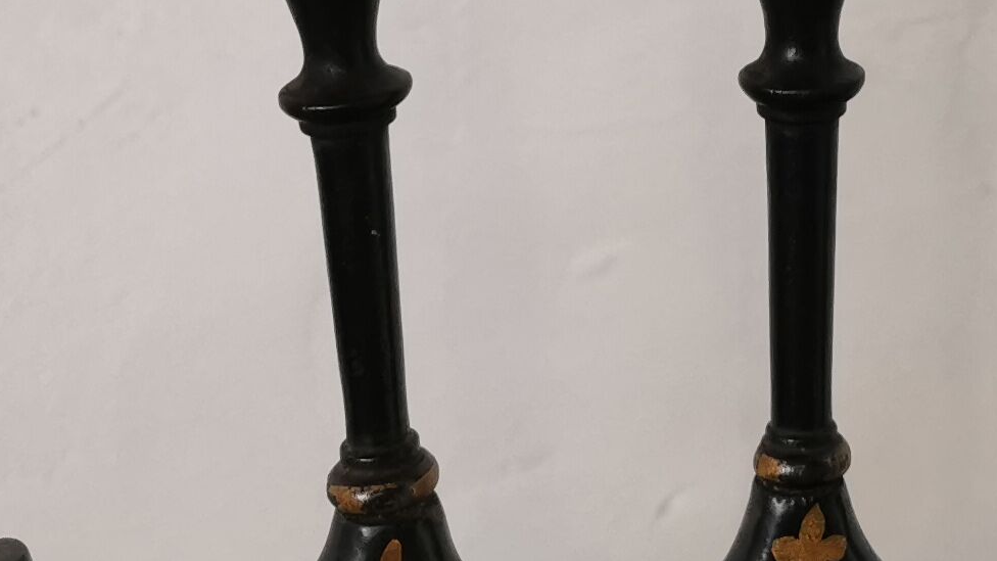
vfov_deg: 10.3
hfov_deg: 19.0
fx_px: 2908
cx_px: 968
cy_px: -492
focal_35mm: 110
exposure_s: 1/60
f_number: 1.6
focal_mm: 5.56
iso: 200
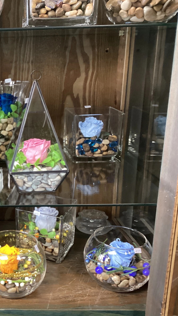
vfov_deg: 44.6
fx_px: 386
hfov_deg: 23.9
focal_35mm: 46
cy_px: 158
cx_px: -29
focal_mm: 3.3
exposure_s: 1/33
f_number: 2.4
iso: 320
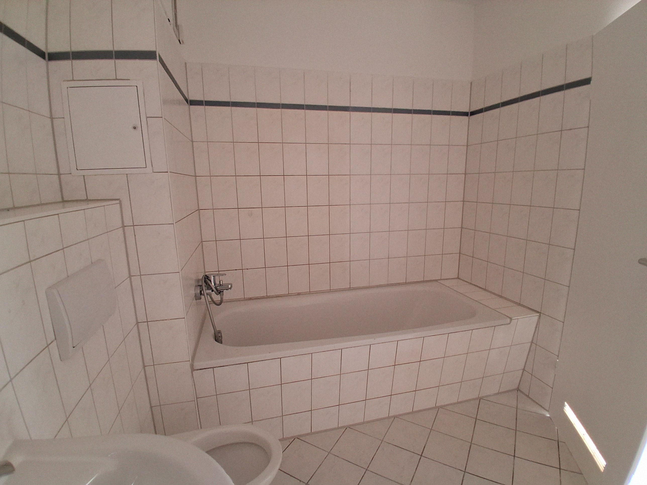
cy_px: 242
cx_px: 324
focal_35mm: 17
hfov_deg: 91.0
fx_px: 318
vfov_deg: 74.7
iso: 400
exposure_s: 1/50
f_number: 2.2
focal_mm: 1.4
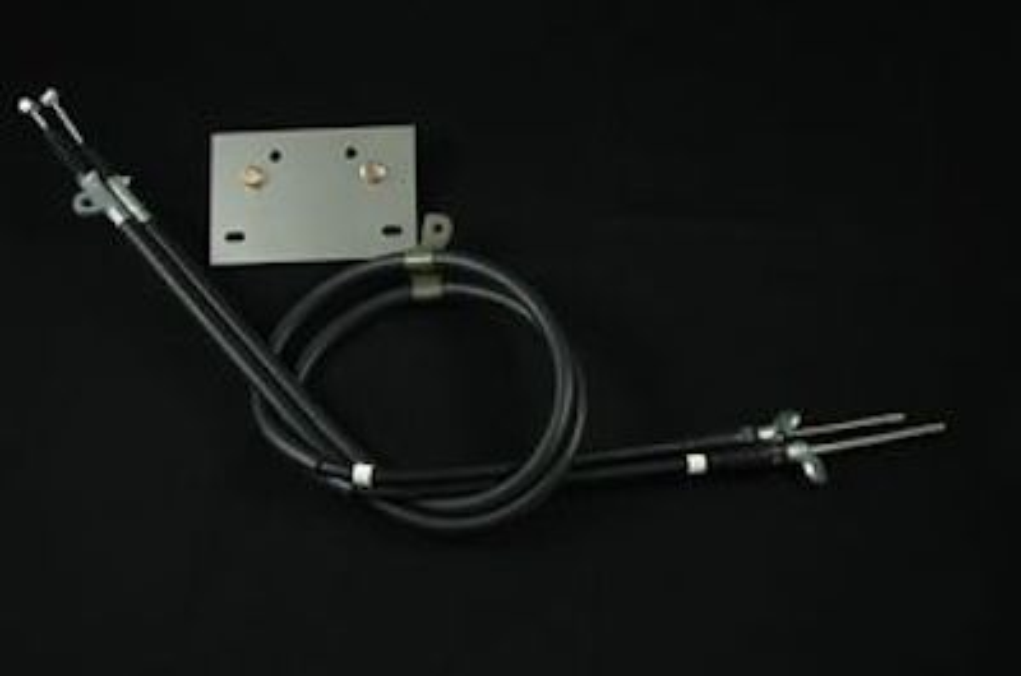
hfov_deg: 45.0
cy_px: 338
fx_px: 1231
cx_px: 510
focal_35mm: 44
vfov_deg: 30.7
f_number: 16
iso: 200
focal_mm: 29
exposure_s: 1/125
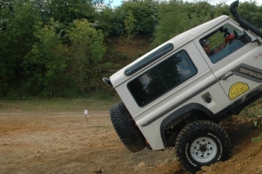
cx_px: 233
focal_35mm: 49
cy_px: 96
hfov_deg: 37.8
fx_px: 356
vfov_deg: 27.5
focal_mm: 18
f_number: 7.1
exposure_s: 1/200
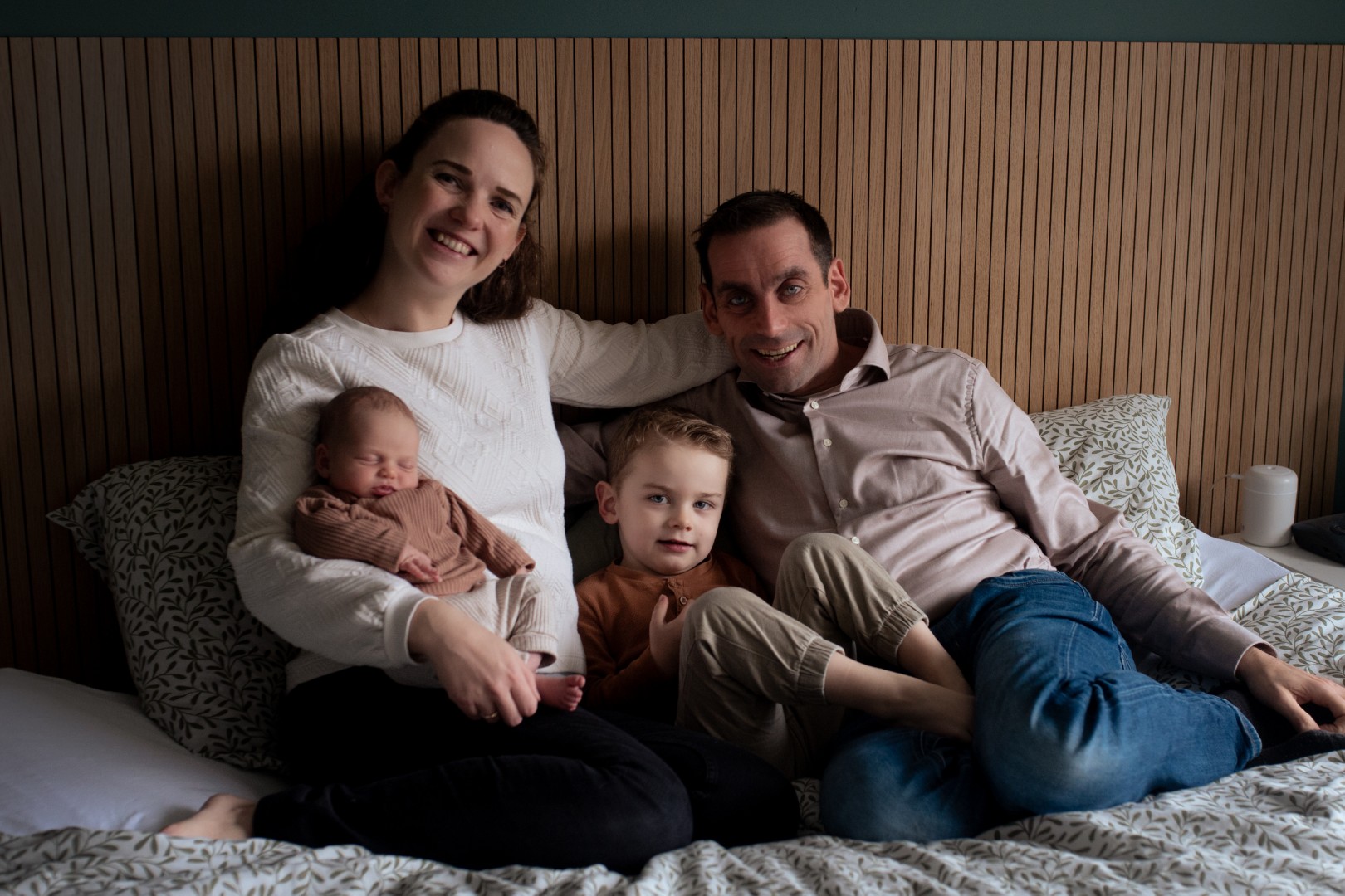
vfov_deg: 37.9
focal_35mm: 35
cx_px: 672
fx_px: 1308
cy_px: 448
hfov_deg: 54.4
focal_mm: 35
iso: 800
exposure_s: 1/100
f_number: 4
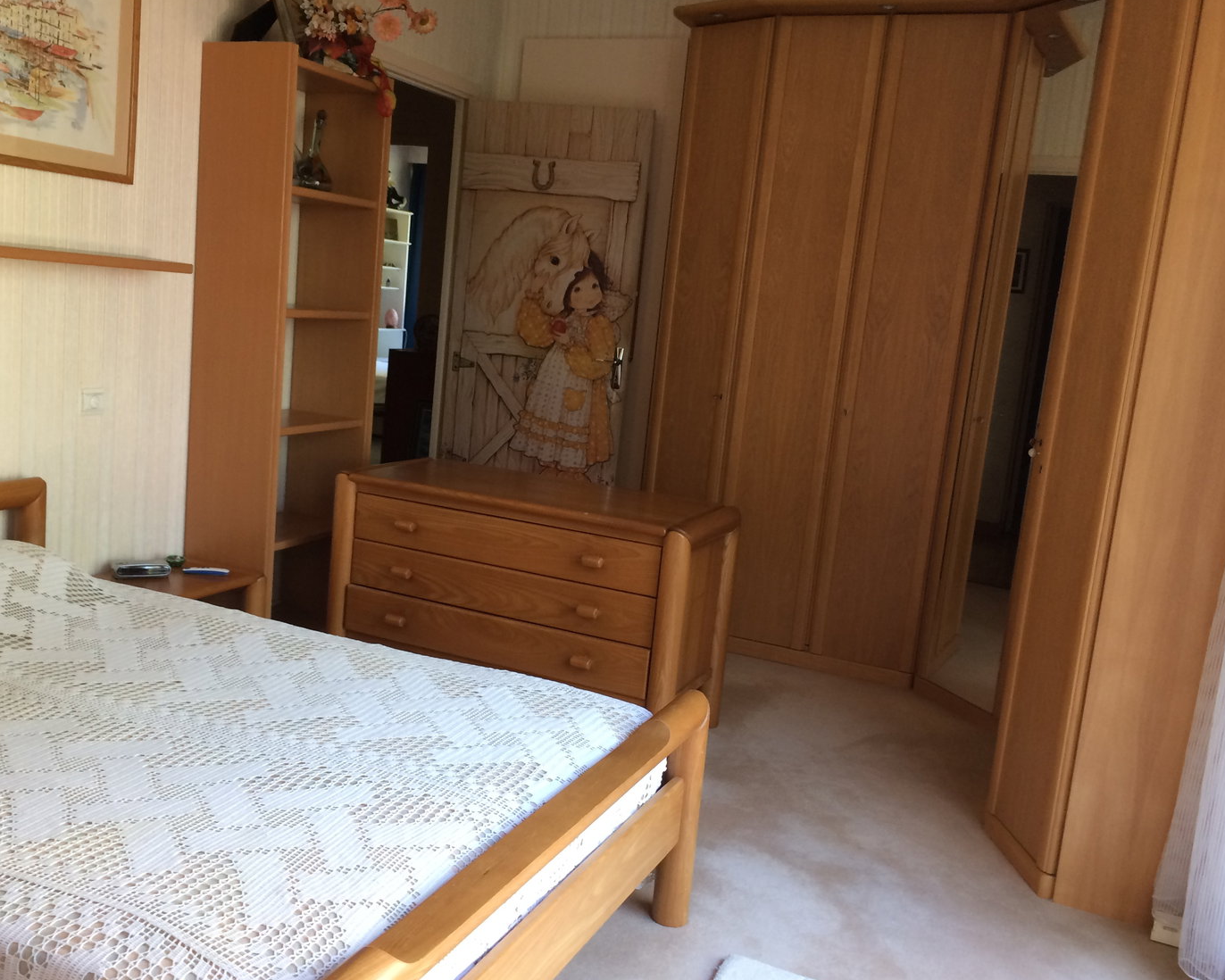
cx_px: 528
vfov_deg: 44.5
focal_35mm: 33
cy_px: 502
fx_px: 1197
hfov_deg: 54.0
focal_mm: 4.15
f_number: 2.2
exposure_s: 1/33
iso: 100
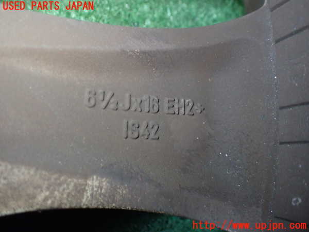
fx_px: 268
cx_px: 154
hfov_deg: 60.0
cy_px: 116
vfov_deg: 46.8
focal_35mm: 30
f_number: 2.3
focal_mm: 5.4
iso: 800
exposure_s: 1/80
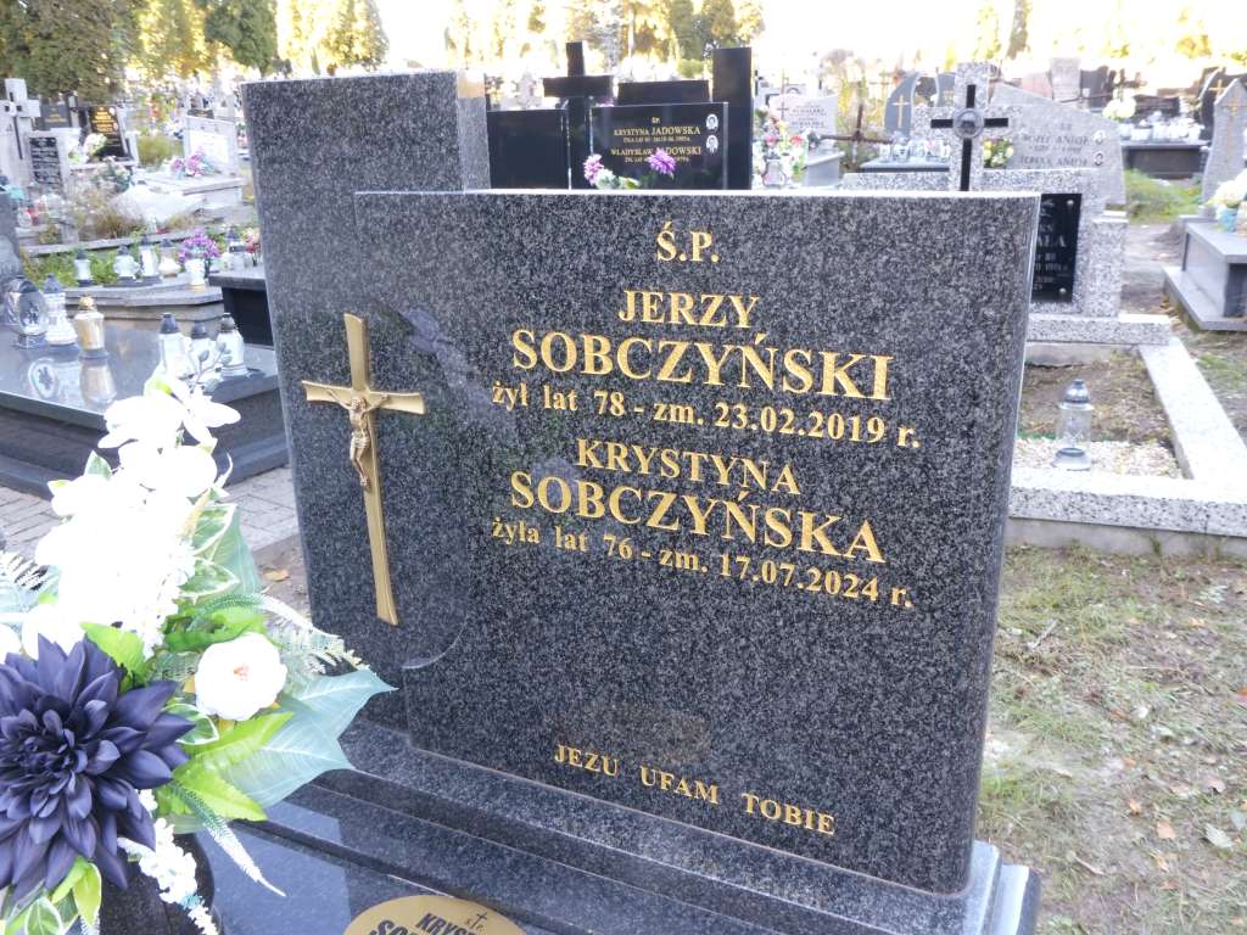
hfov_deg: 63.4
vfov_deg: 49.7
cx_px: 624
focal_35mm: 28
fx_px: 1009
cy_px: 468
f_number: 3.3
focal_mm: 4.9
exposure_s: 1/60
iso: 200
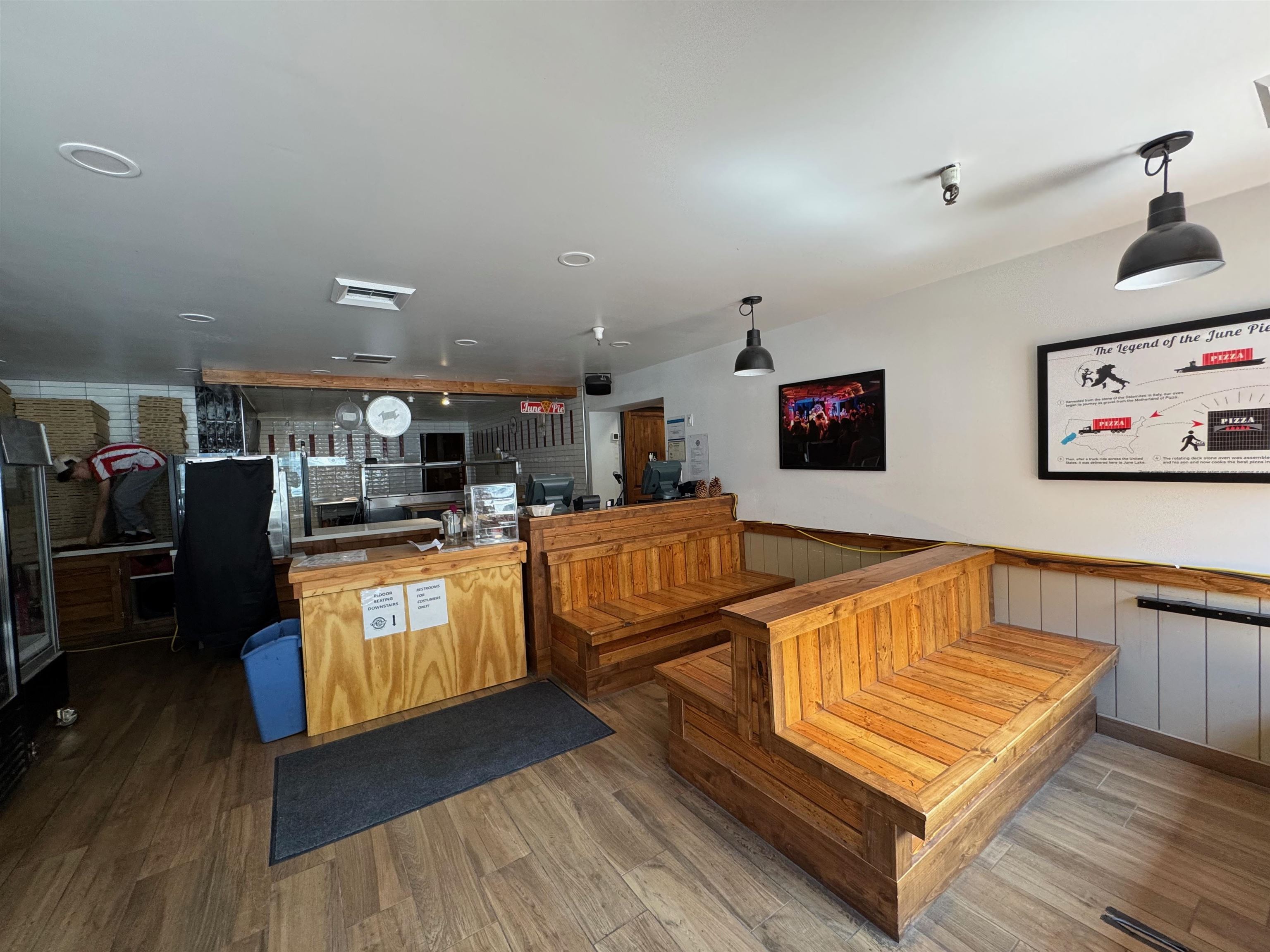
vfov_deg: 85.7
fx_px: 514
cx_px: 635
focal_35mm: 14
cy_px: 476
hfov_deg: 102.1
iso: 200
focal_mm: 2.22
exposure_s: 1/99
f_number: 2.2
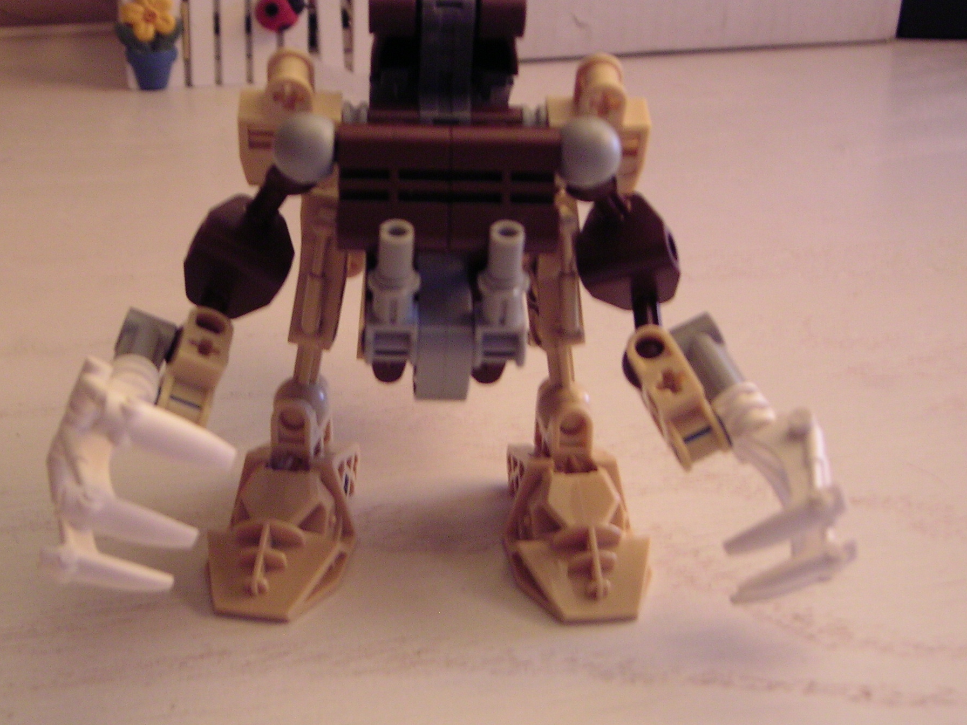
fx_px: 1341
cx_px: 420
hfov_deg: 39.6
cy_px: 328
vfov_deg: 30.2
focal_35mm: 48
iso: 100
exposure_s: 1/3.5
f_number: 3.2
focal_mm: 6.6
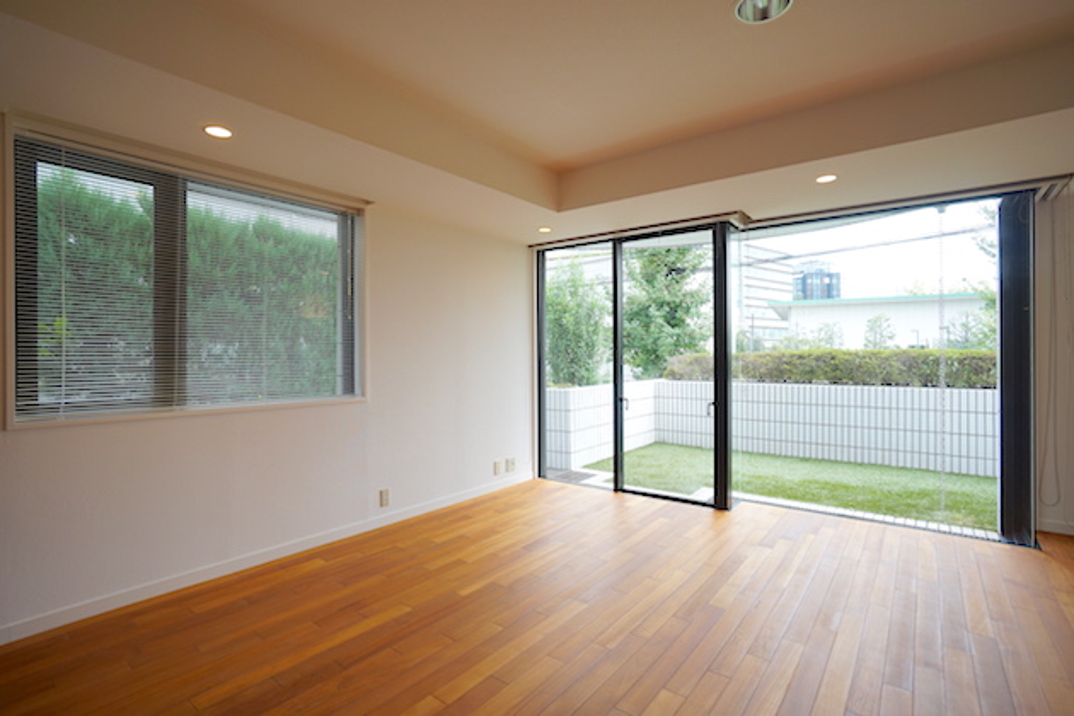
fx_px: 492
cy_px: 358
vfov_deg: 72.1
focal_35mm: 16
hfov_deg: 95.0
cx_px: 537
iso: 200
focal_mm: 11
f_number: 5.6
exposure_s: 1/60
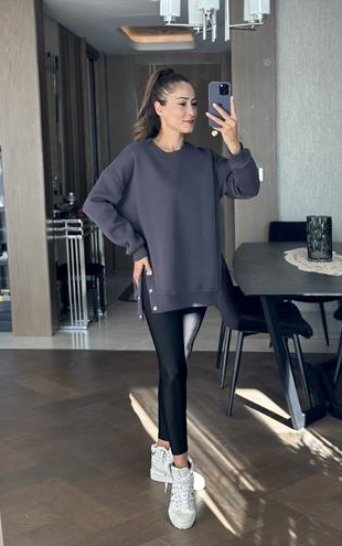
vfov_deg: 38.8
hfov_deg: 24.9
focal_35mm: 52
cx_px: 180
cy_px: 272
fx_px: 774
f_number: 1.78
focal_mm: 6.86
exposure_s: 1/196
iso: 80
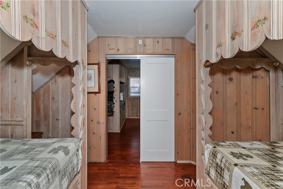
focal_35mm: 15
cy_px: 94
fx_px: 118
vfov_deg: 77.4
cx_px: 142
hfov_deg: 100.4
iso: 400
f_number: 8
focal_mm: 10
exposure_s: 1/30
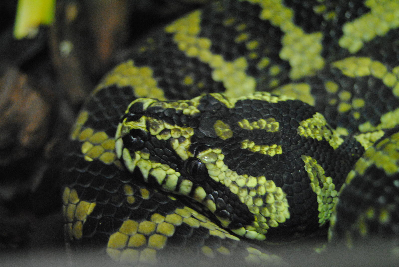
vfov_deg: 16.6
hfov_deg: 24.6
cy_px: 134
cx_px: 200
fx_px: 915
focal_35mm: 82
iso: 1600
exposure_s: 1/15
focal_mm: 55
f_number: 5.6
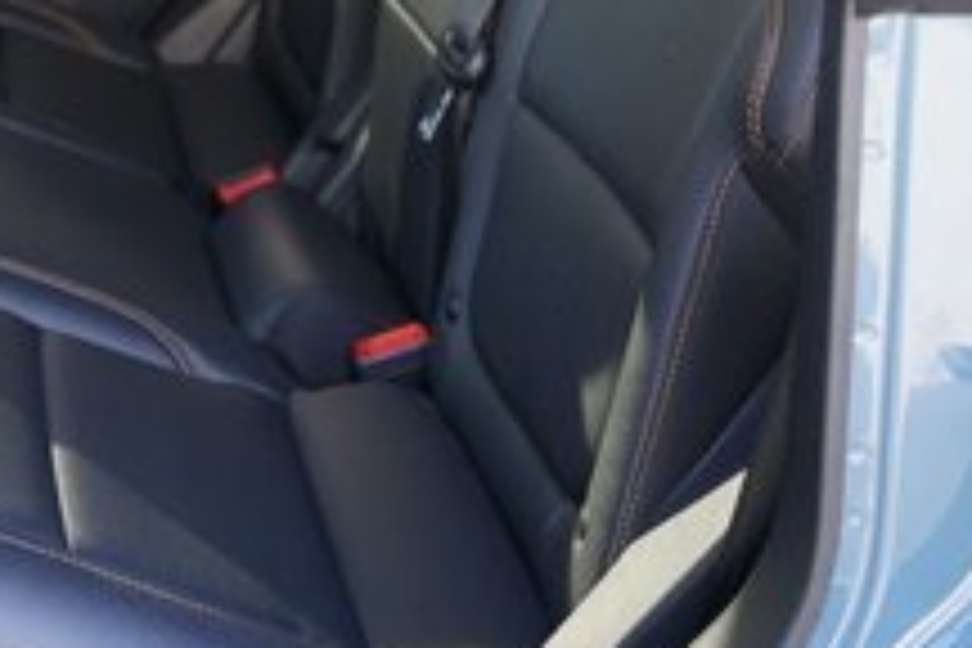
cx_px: -243
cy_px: -20
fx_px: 2241
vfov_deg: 16.1
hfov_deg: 22.3
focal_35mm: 83
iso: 250
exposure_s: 1/60
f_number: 4
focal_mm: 28
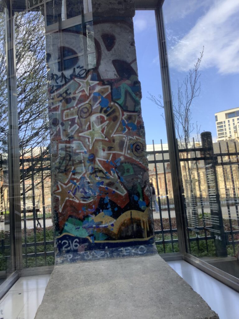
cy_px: 160
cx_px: 120
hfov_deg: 45.4
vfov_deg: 58.4
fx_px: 285
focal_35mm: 31
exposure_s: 1/141
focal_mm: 3.3
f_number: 2.4
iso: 25
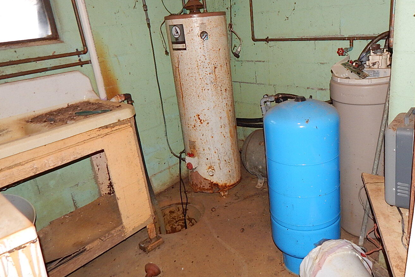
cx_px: 248
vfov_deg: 46.4
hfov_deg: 64.9
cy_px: 129
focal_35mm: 28
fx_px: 323
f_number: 3
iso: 200
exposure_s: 1/30
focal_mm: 4
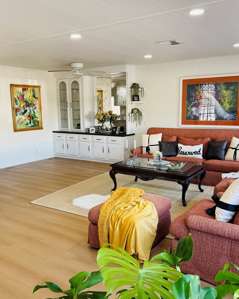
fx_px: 283
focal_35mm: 32
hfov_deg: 45.7
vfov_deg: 55.7
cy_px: 152
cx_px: 109
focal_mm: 6.76
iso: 100
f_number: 1.78
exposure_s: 1/121
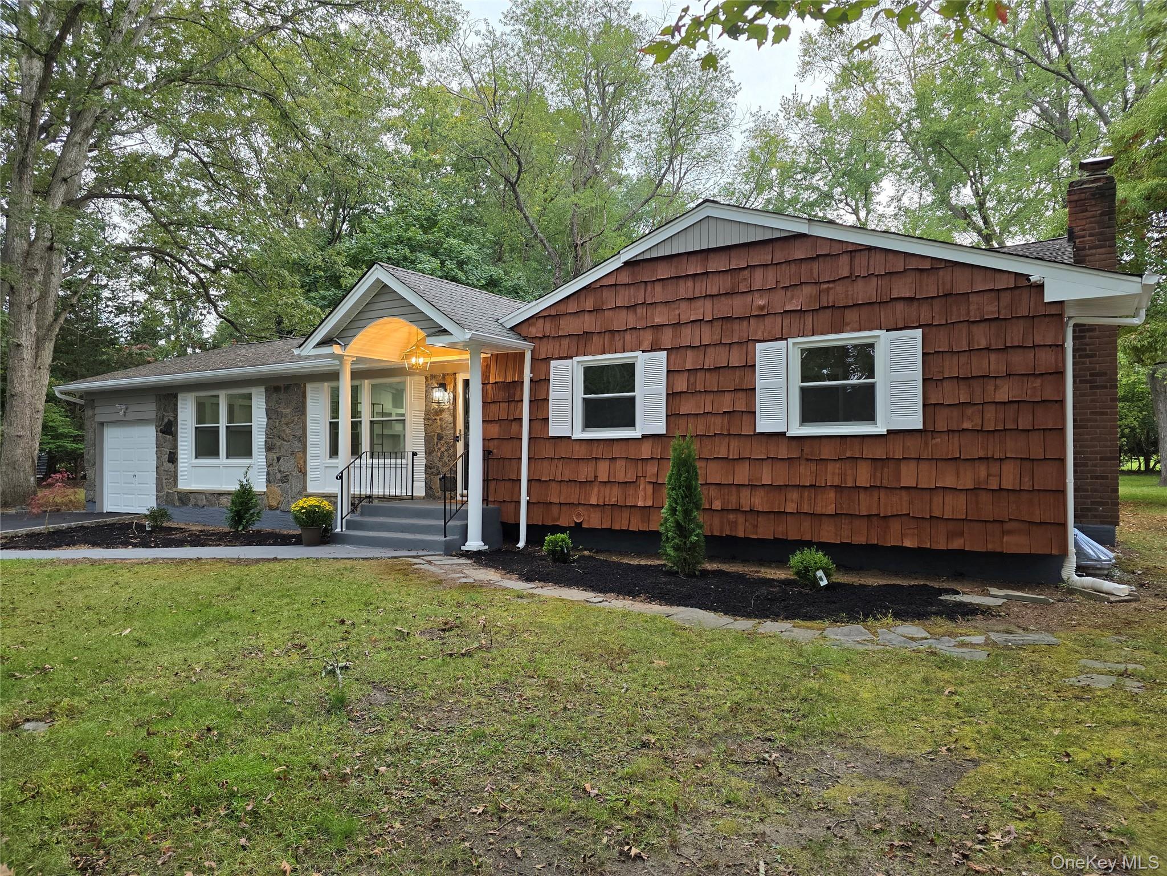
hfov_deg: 73.9
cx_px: 584
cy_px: 438
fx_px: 775
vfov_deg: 58.9
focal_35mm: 23
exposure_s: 1/120
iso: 125
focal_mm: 6.3
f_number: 1.7
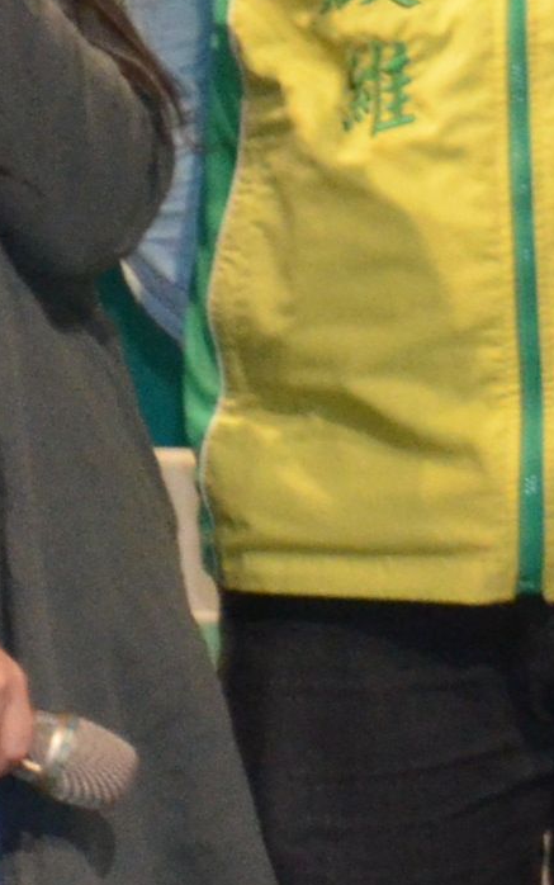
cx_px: -1894
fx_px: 8831
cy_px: 467
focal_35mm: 366
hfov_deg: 3.4
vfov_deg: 5.7
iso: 2000
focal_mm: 34
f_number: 5
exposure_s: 1/60
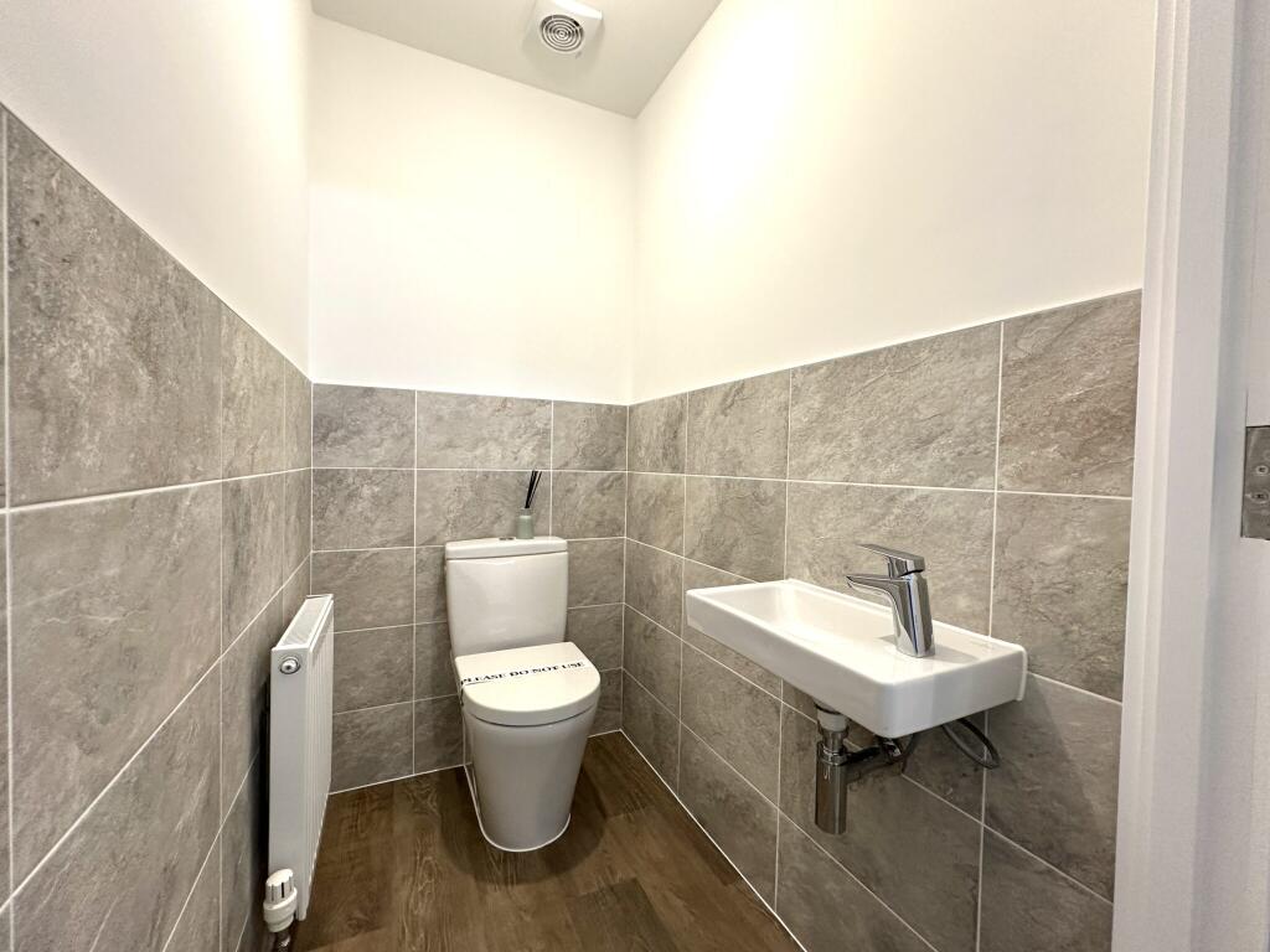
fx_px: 514
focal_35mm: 14
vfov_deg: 85.7
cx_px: 635
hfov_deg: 102.1
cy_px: 476
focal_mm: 2.22
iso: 160
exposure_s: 1/100
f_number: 2.2
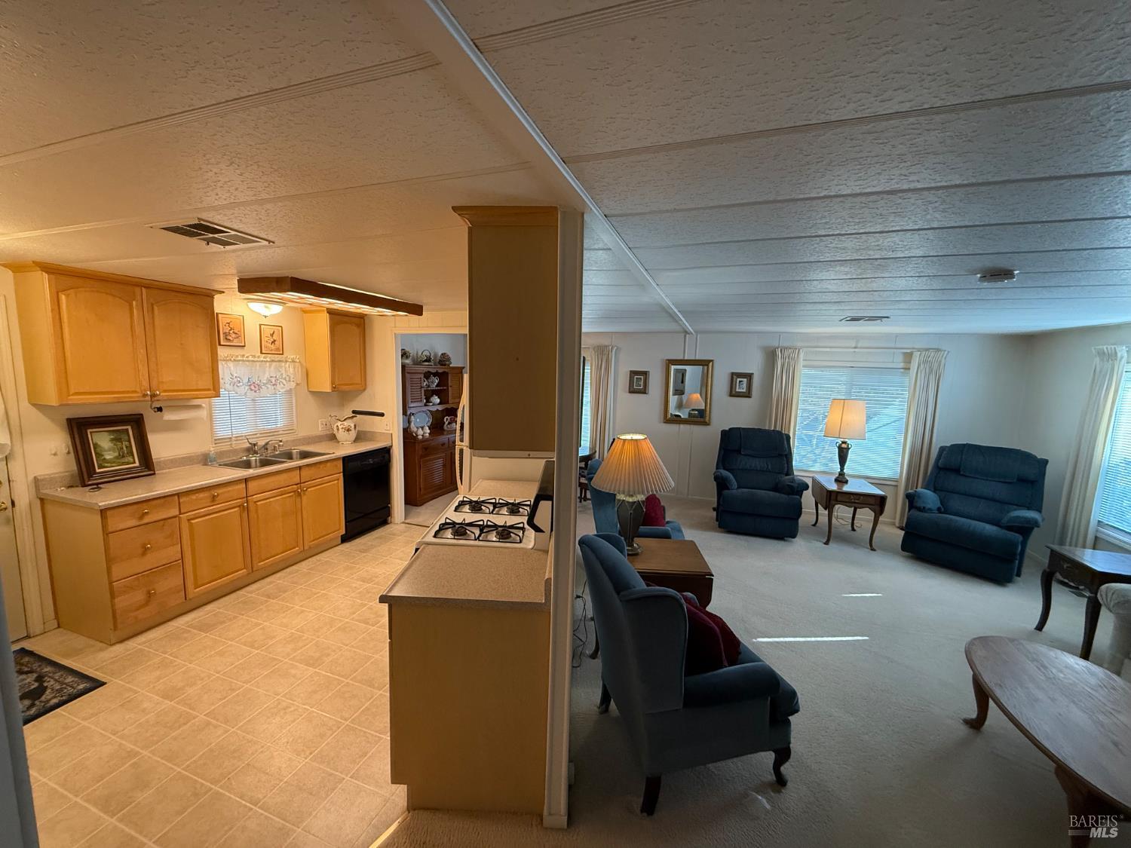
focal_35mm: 14
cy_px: 424
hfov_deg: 102.1
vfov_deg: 85.7
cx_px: 566
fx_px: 457
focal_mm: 2.22
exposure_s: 1/120
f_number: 2.2
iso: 400
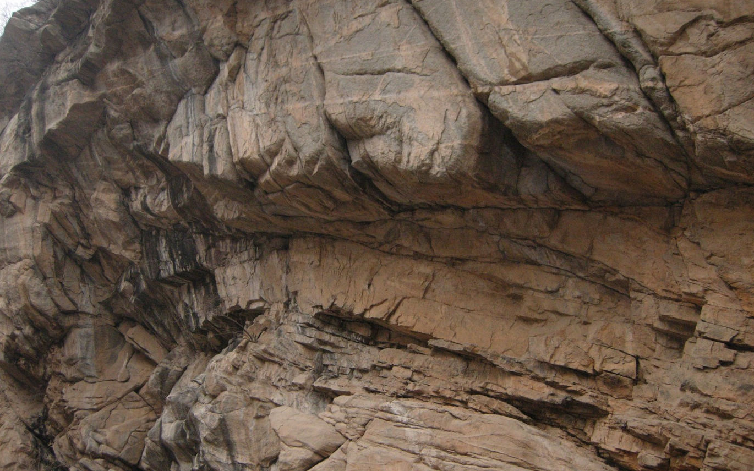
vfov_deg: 32.7
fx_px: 801
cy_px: 266
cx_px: 385
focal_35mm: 39
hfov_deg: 50.4
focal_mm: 7.5
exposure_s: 1/128
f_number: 2.7
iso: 200
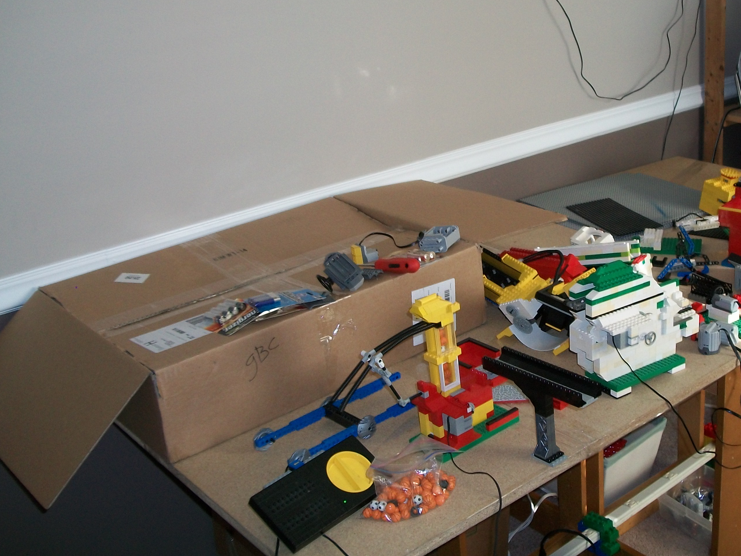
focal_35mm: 46
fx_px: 985
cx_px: 497
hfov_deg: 40.7
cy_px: 230
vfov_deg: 31.5
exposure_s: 1/30
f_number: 2.9
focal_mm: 5.7
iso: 80
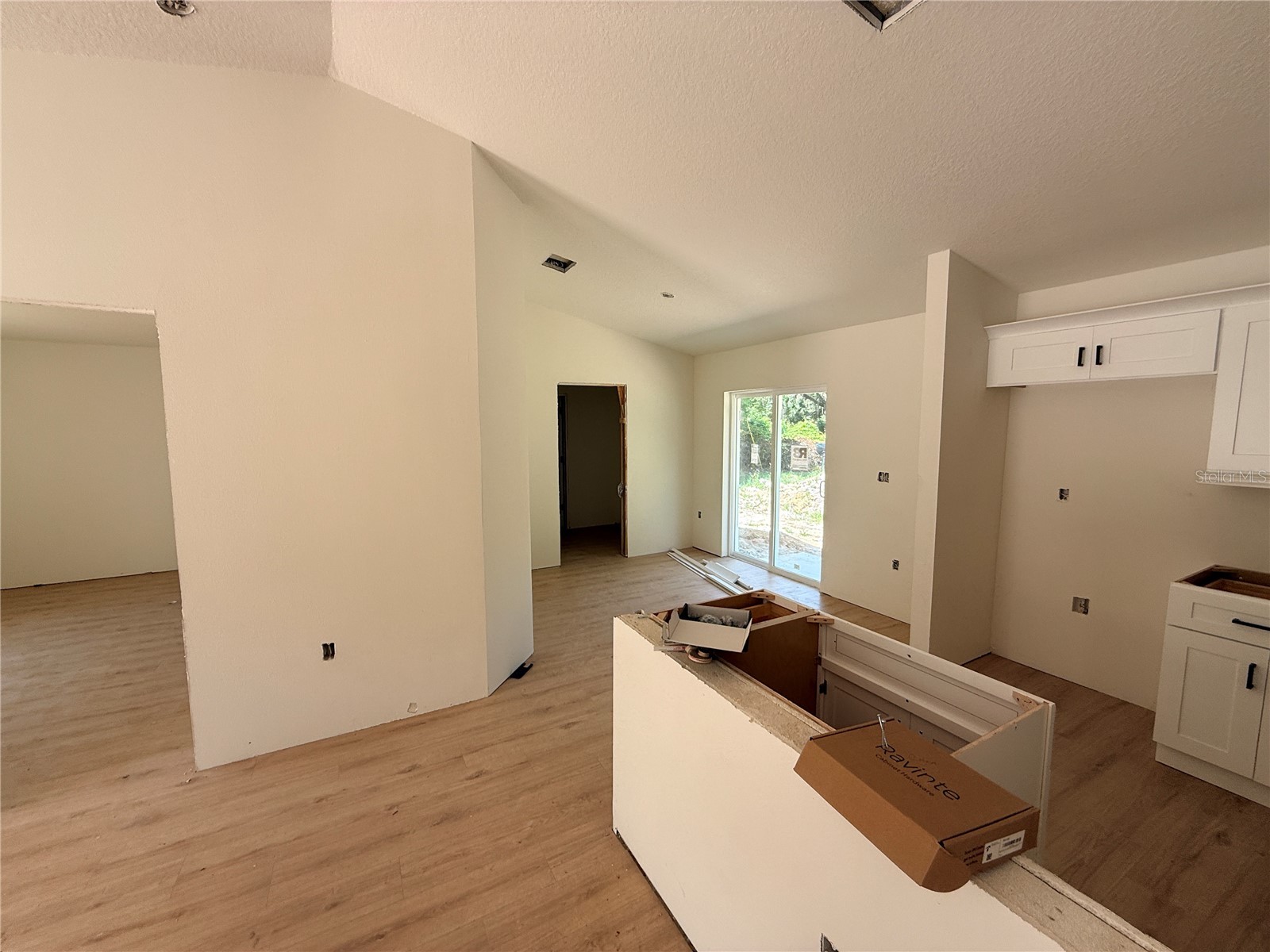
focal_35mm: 14
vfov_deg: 85.7
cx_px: 635
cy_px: 476
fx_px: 514
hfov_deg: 102.1
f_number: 2.2
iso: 64
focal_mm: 2.22
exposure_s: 1/111
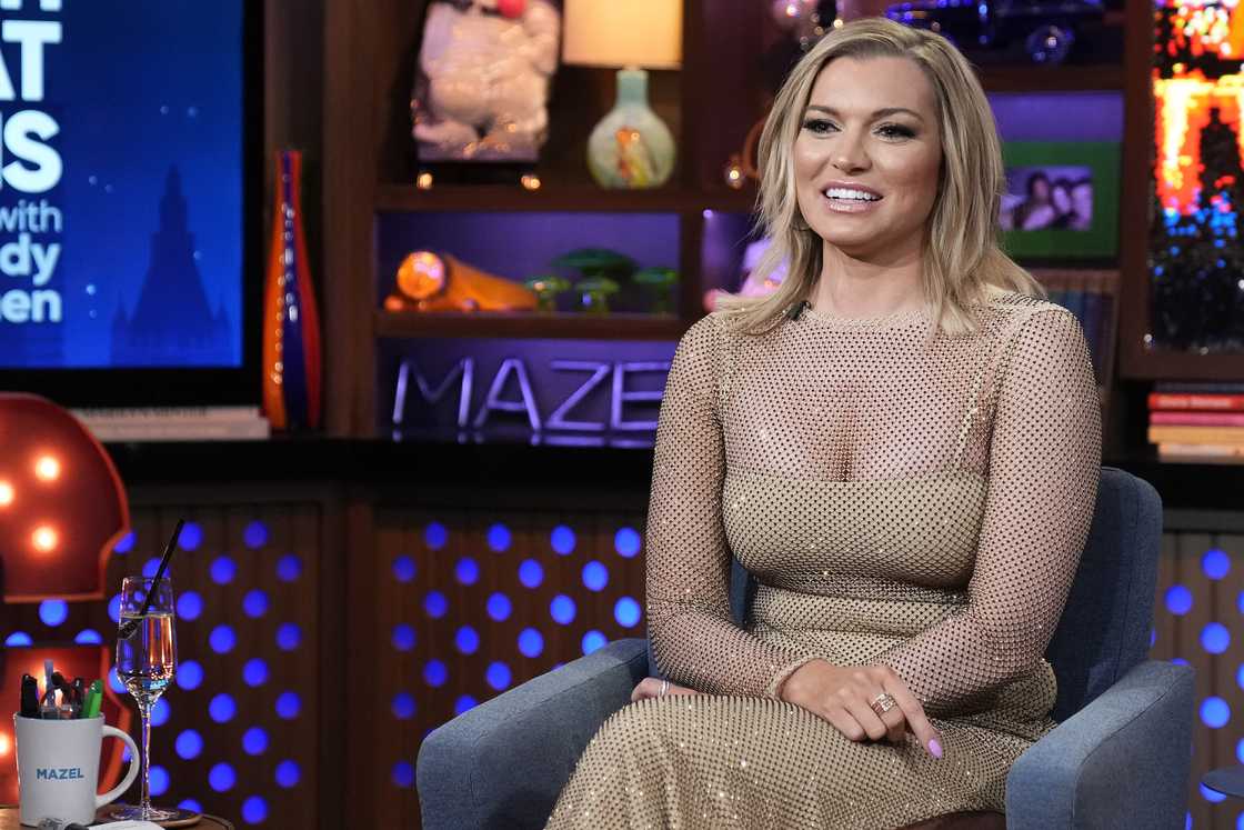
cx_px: 622
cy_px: 415
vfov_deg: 13.7
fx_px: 3456
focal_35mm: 100
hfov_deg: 20.4
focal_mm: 67
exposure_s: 1/160
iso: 3200
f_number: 2.8
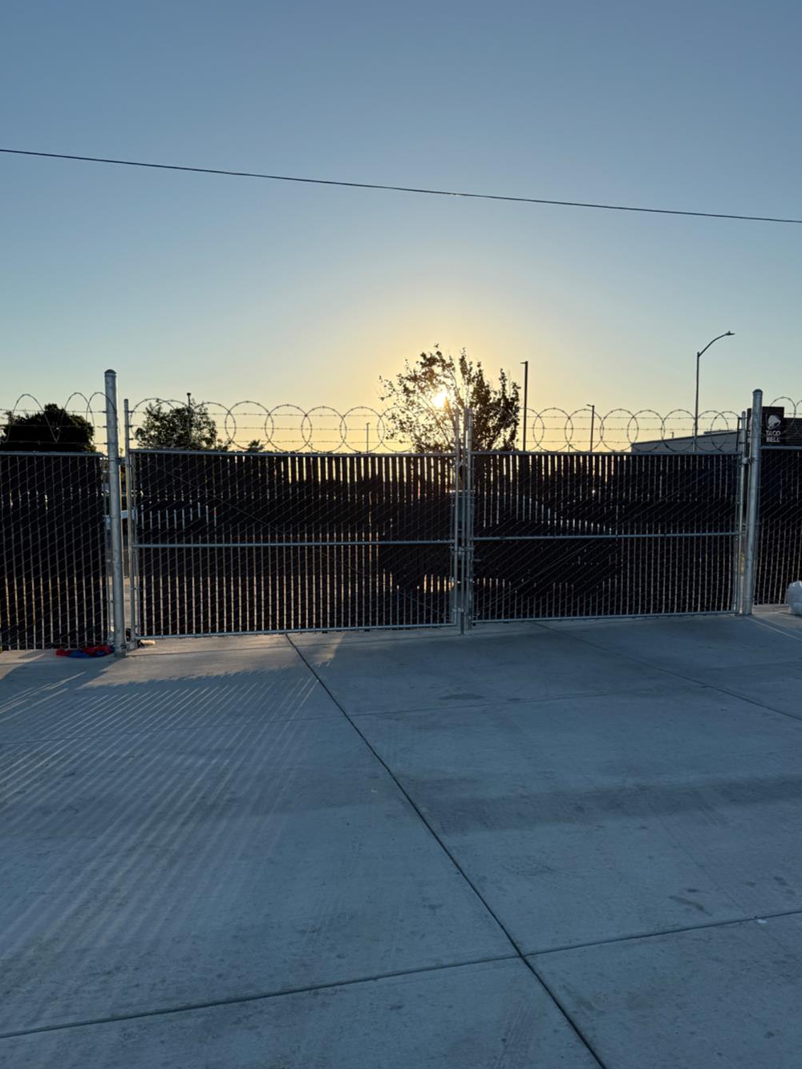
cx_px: 399
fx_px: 834
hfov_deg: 51.4
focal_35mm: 27
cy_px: 597
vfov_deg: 65.1
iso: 80
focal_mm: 6.76
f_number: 1.78
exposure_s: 1/4975
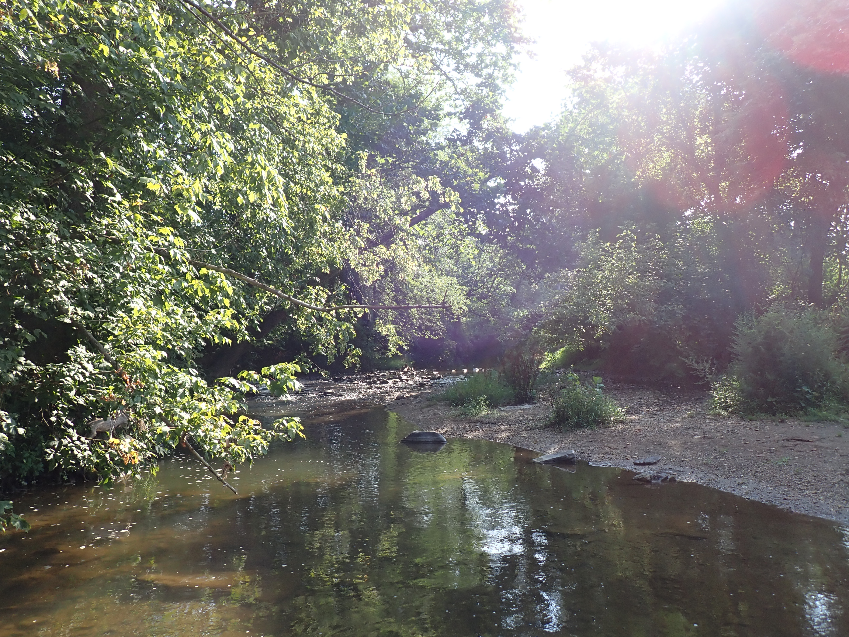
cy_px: 318
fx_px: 613
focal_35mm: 25
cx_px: 424
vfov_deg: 54.9
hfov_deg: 69.4
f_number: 2.8
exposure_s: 1/320
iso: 100
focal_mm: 4.5
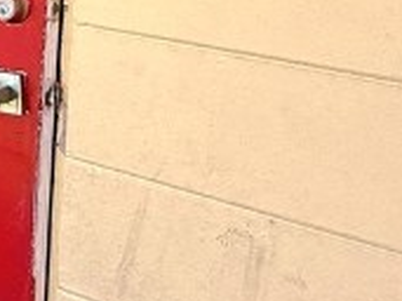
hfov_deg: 17.4
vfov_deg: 16.4
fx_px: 975
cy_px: -118
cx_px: -386
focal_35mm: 84
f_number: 2.2
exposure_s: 1/290
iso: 50
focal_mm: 2.22
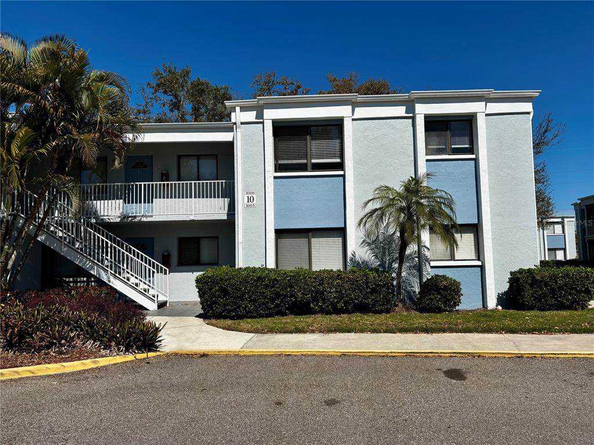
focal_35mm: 26
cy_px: 222
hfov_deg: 67.3
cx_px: 297
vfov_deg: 53.1
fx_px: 446
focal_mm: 5.96
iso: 50
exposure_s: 1/6711
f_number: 1.6
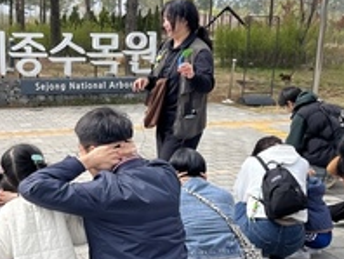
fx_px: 587
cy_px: 158
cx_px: 103
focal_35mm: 59
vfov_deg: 24.8
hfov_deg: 32.3
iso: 50
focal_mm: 5.1
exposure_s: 1/2463
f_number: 1.6
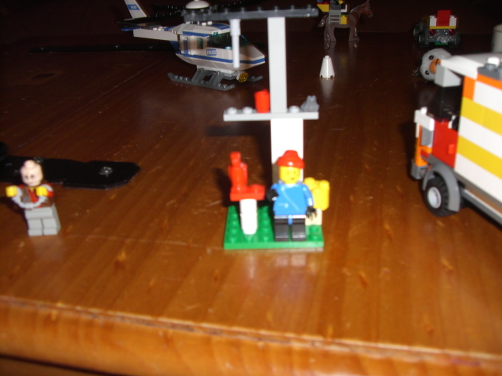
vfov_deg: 37.7
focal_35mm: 38
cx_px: 251
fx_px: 551
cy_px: 188
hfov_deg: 49.0
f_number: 2.7
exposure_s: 1/60
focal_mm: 6.2
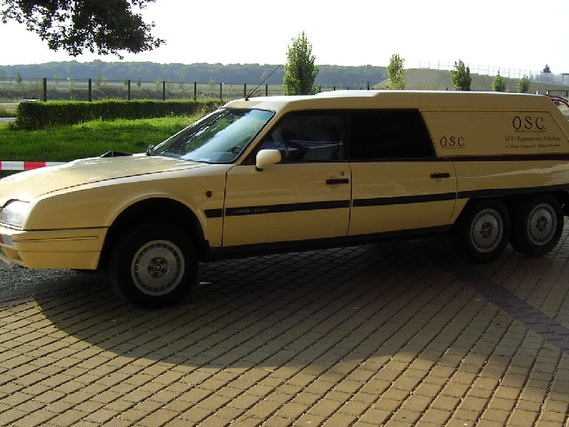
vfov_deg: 30.9
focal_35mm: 47
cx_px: 300
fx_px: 773
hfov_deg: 40.4
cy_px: 215
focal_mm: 5.6
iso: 50
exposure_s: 1/185
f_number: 4.8
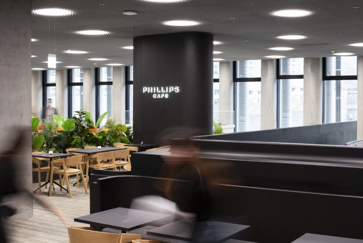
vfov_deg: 27.0
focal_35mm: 50
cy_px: 122
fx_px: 504
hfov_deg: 39.6
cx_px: 182
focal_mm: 50
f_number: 13
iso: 280
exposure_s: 1/2
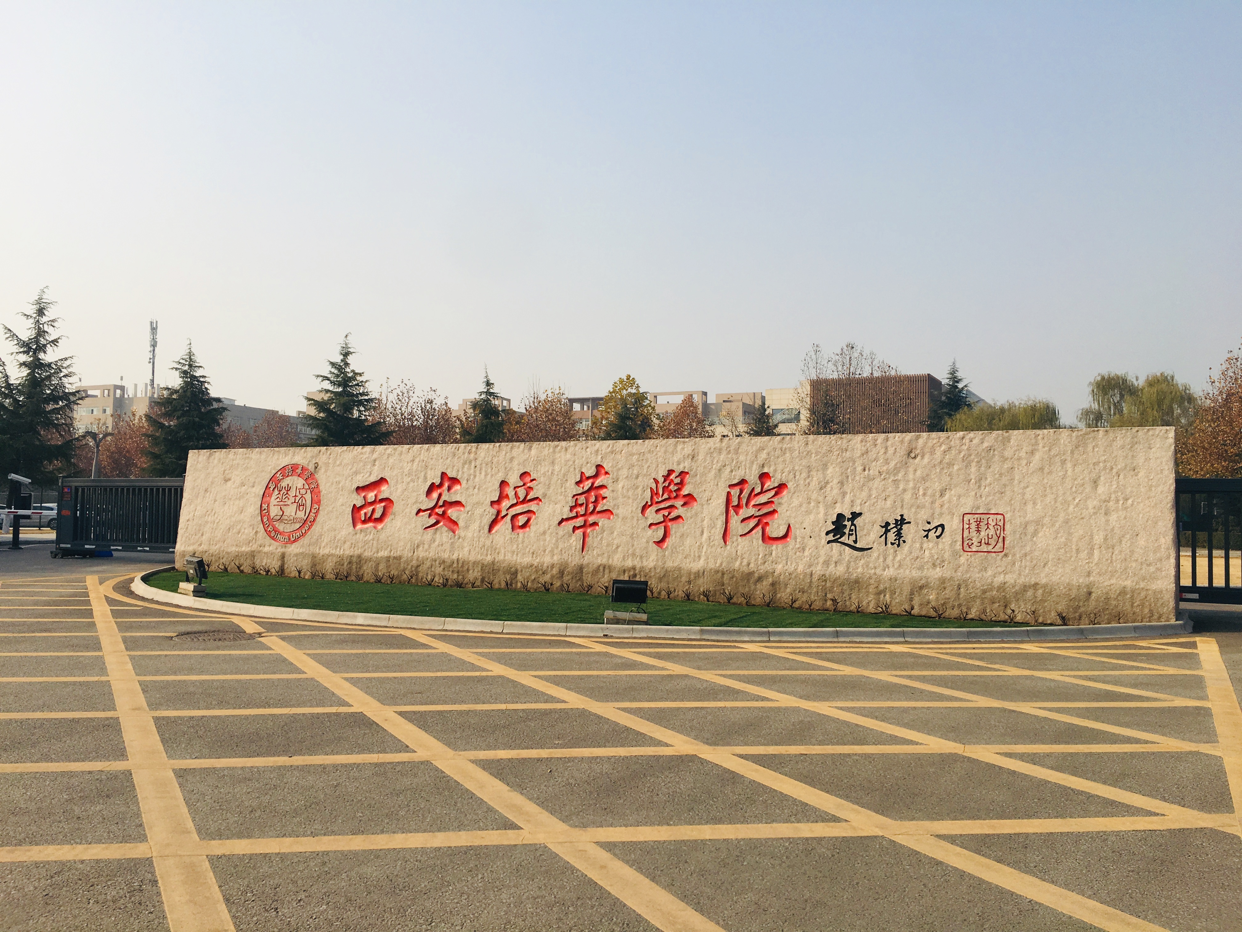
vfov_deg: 48.2
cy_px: 466
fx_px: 1041
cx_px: 621
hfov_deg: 61.7
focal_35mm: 29
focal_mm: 4.15
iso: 25
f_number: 2.2
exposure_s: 1/2137
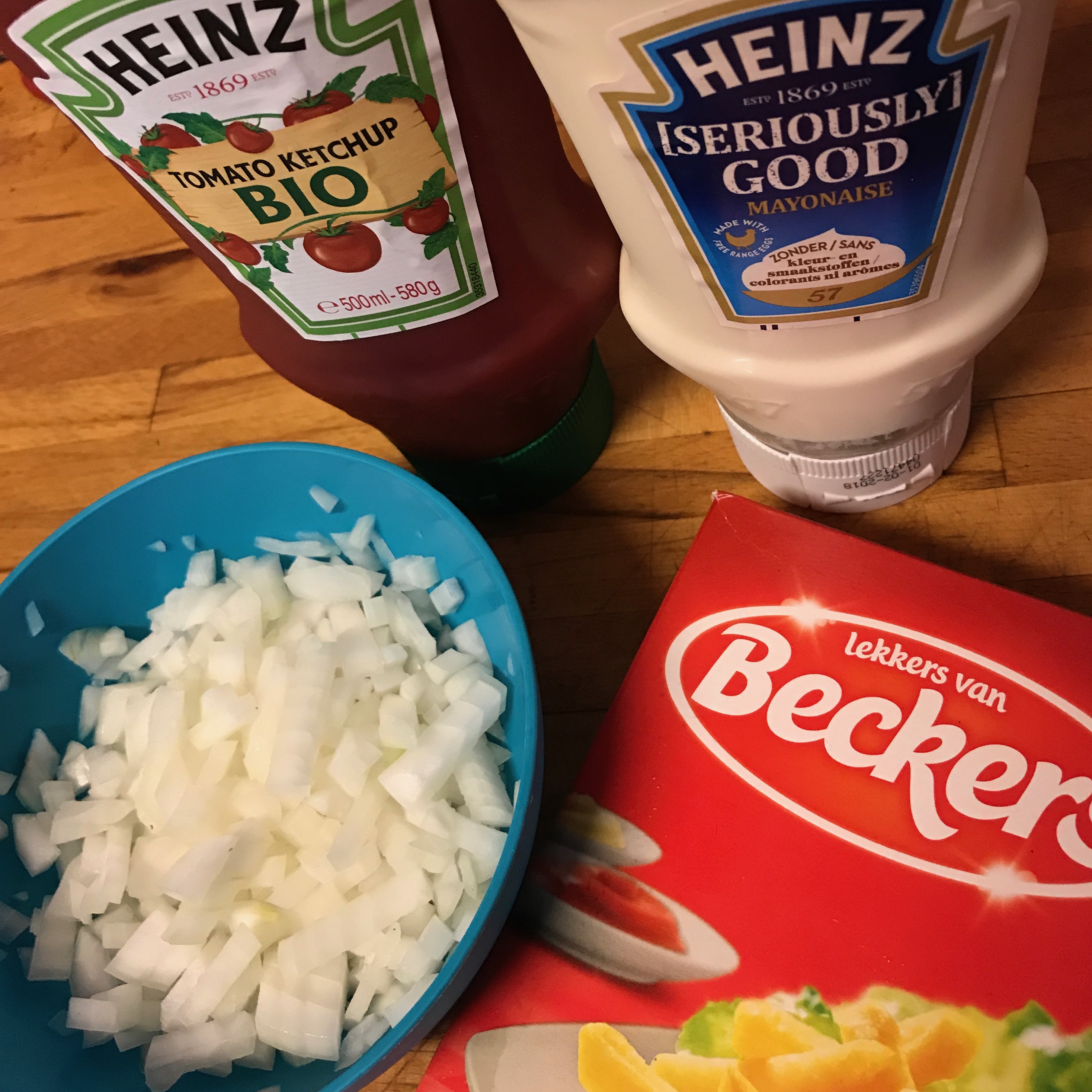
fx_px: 1213
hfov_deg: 48.4
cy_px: 425
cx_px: 538
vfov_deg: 48.1
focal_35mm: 34
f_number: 1.8
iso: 64
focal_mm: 3.99
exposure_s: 1/17
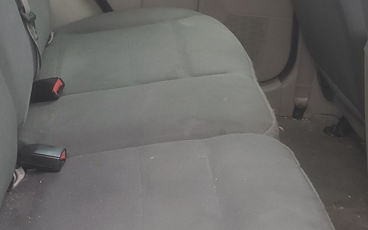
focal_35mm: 66
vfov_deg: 19.6
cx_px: 186
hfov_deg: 31.1
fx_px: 662
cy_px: 59
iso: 61
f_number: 1.5
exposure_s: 1/120
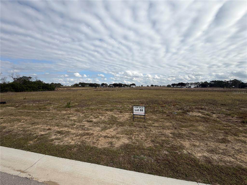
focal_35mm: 14
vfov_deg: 85.7
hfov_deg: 102.1
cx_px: 124
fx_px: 100
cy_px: 92
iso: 20
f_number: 2.2
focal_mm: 2.22
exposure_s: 1/1050
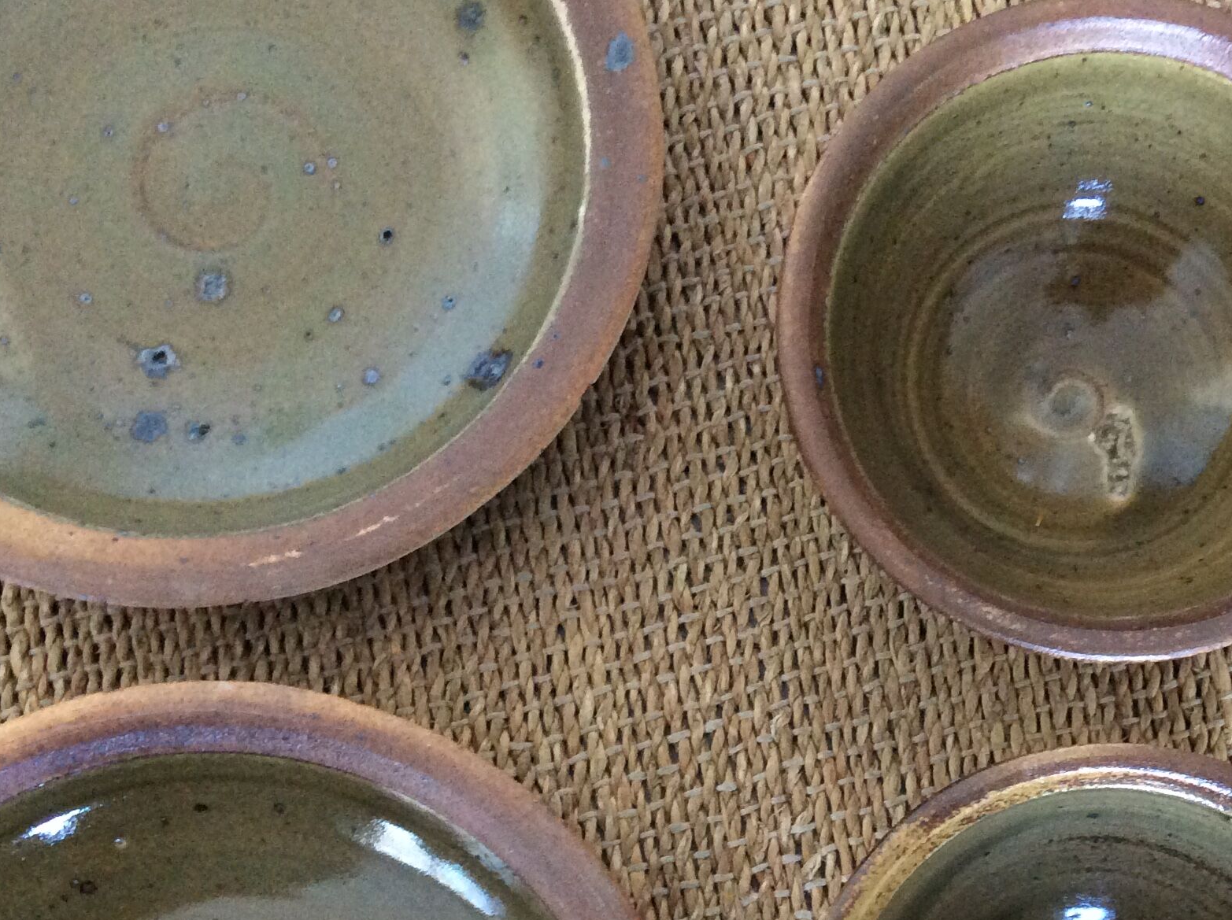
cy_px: 710
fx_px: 1884
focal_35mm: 53
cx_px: 879
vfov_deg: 27.0
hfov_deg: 35.6
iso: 250
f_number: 2.4
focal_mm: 3.3
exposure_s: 1/25
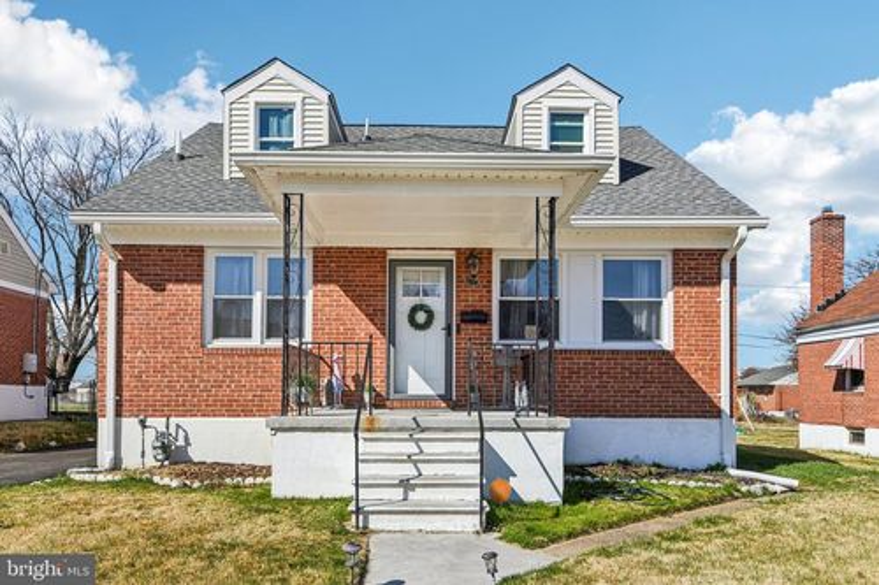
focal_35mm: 25
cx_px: 440
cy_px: 292
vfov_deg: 51.3
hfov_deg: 71.5
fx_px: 610
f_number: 8
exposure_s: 1/2000
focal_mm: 25
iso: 400
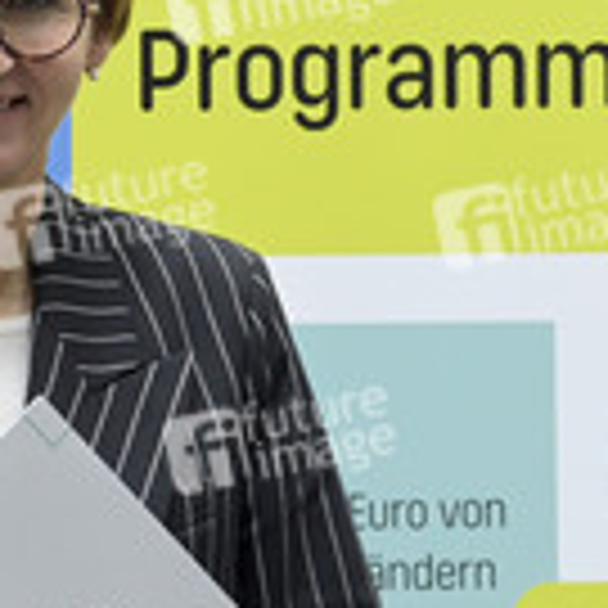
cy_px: 329
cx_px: -290
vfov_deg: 6.2
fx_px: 5644
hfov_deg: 6.1
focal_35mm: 284
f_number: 5
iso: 4000
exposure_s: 1/640
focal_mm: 100
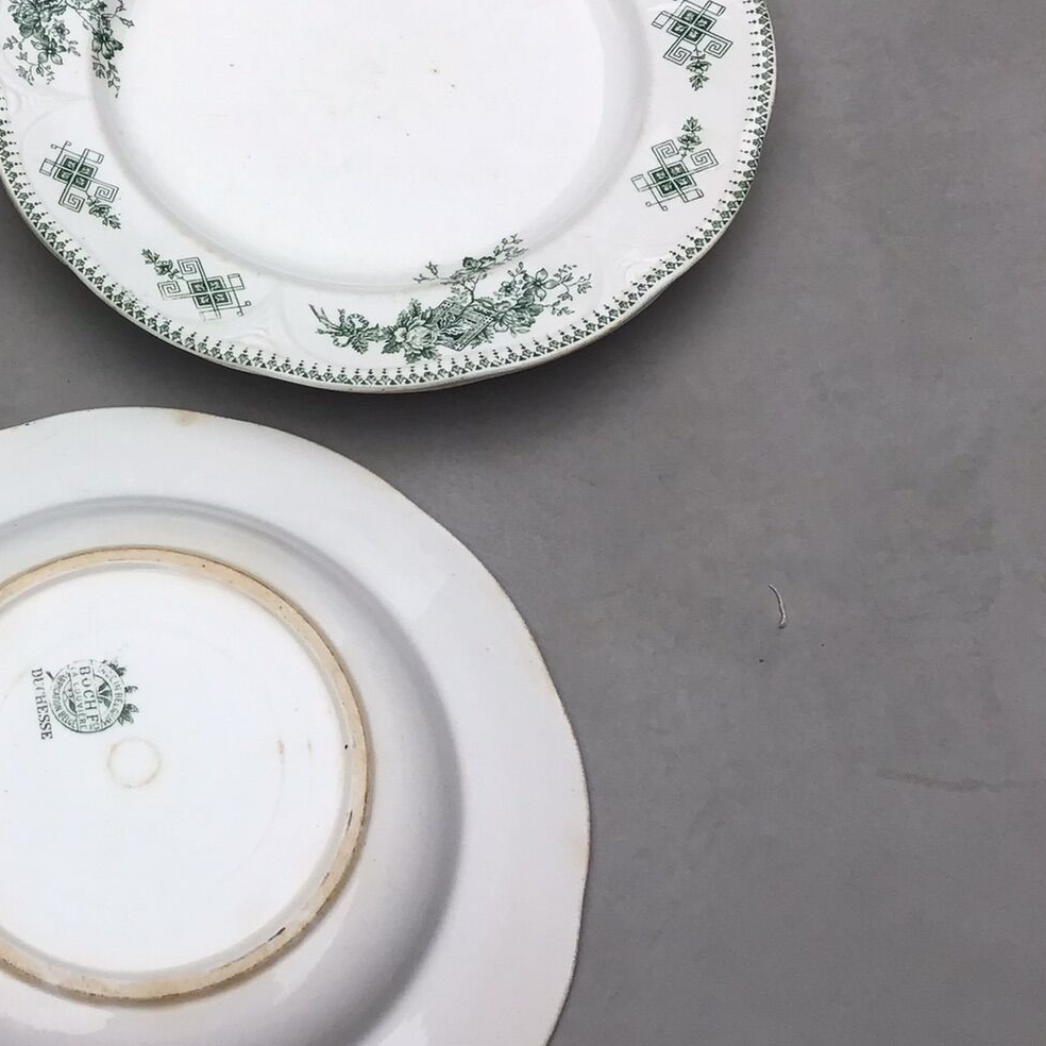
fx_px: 1949
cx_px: 87
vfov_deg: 30.0
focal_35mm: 57
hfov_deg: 28.8
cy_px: 470
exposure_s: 1/228
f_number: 2.4
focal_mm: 3.3
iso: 25
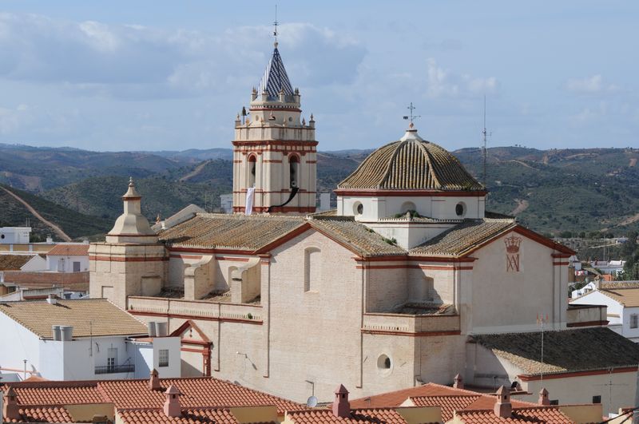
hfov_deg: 15.9
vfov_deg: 10.6
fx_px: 2286
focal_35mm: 129
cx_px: 320
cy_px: 212
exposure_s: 1/500
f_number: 11
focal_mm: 86
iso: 200
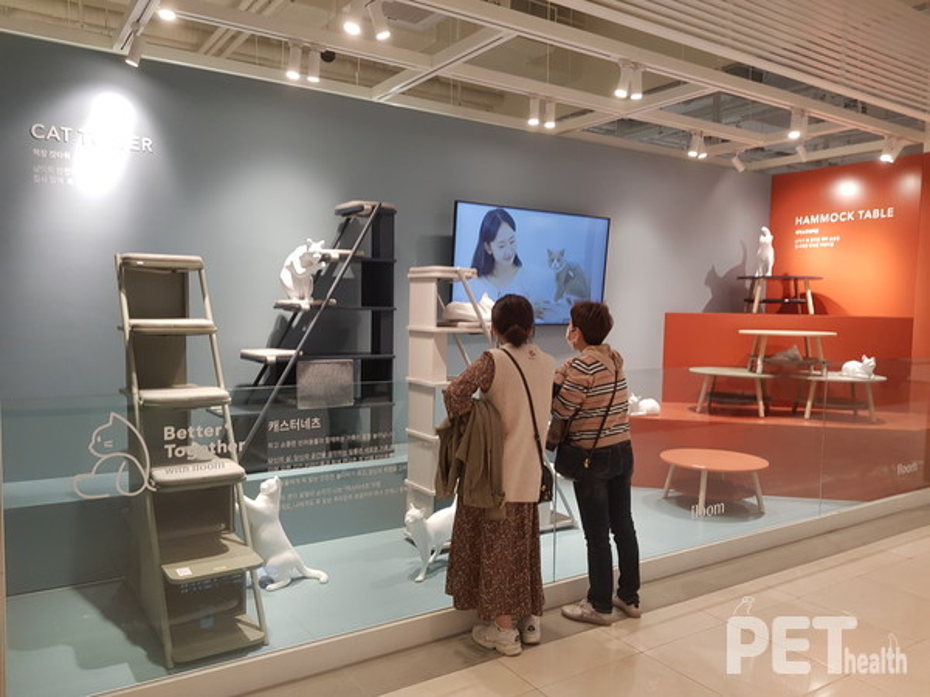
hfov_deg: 67.3
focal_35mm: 26
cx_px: 465
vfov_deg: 53.1
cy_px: 348
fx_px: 699
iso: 80
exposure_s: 1/60
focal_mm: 4.3
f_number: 1.7
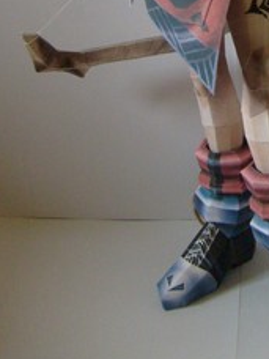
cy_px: -45
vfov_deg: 22.4
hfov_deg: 17.7
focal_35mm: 82
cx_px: 250
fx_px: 850
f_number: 2.8
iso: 200
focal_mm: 5.8
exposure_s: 1/45
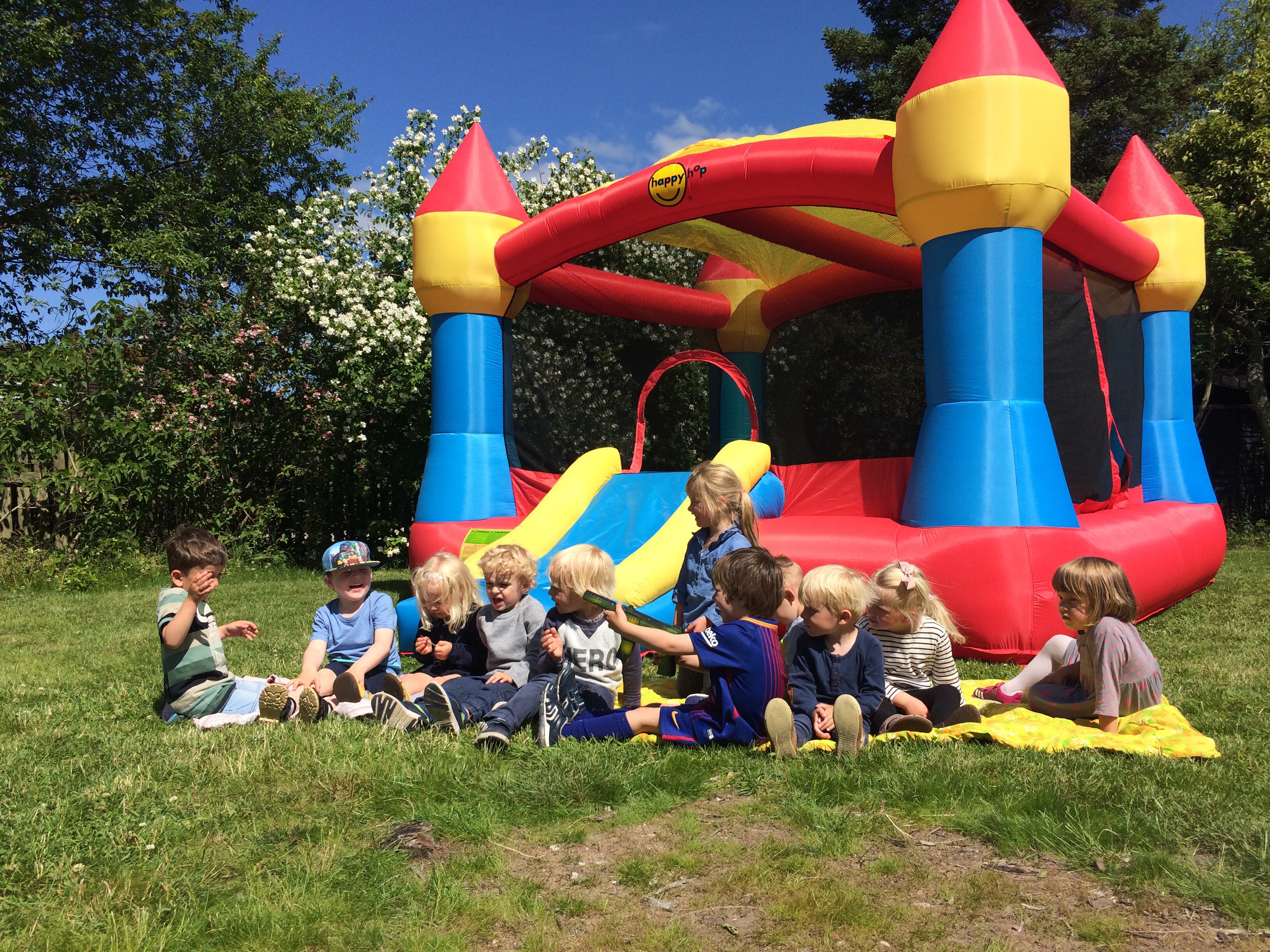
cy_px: 476
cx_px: 635
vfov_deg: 48.2
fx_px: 1064
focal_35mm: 29
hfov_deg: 61.7
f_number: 2.2
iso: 32
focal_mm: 4.15
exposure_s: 1/2415
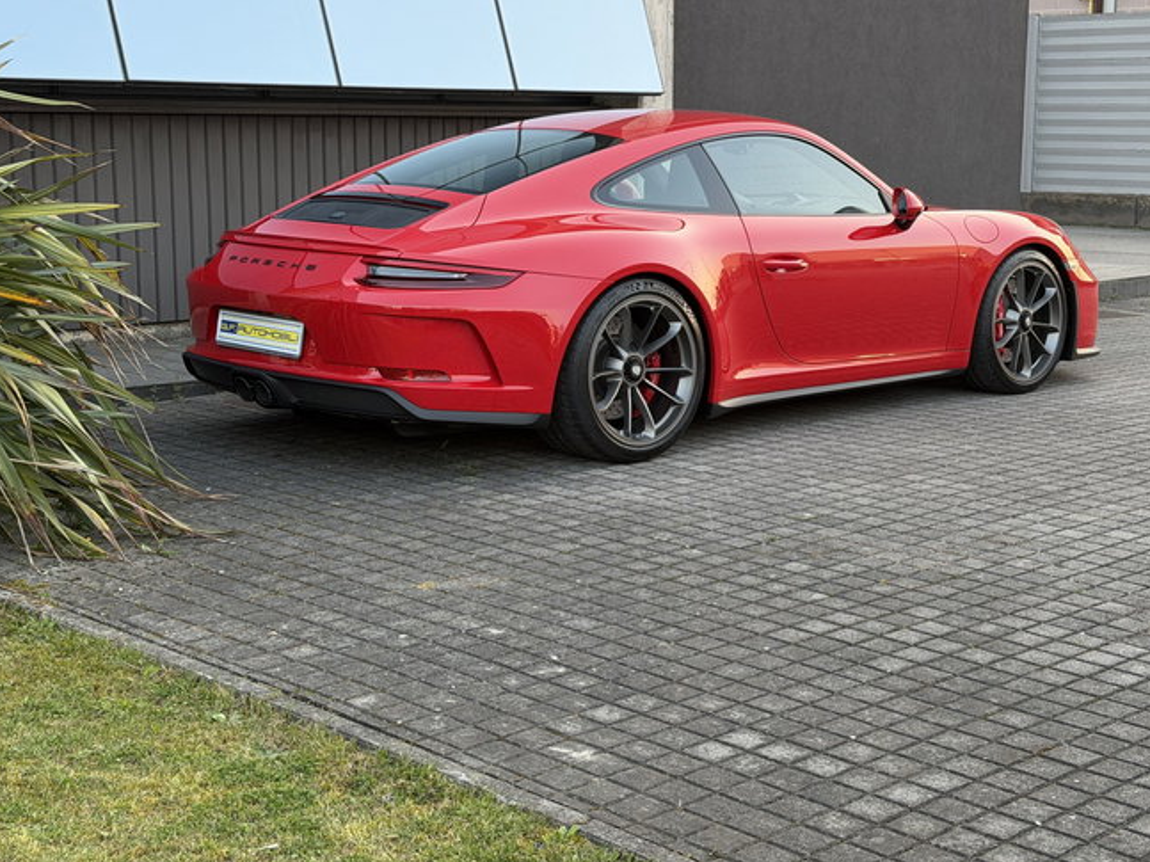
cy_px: 380
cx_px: 647
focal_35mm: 57
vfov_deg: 25.6
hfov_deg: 33.7
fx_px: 1893
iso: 80
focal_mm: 6.76
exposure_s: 1/160
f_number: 1.78
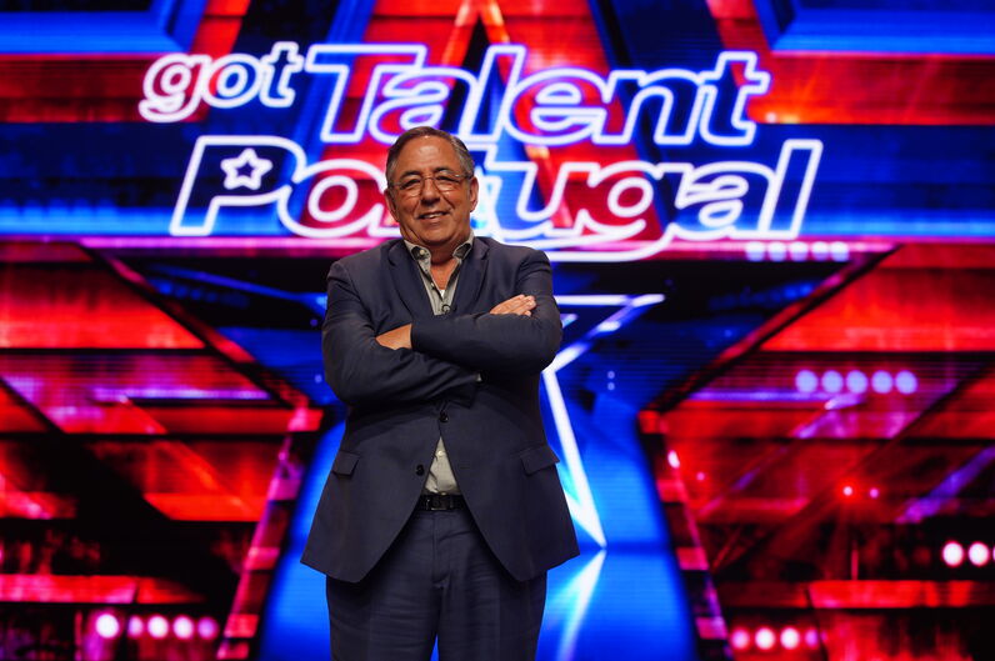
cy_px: 330
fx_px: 2154
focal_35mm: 78
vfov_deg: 17.5
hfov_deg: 26.0
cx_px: 498
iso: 1600
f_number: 4
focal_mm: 78
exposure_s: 1/250
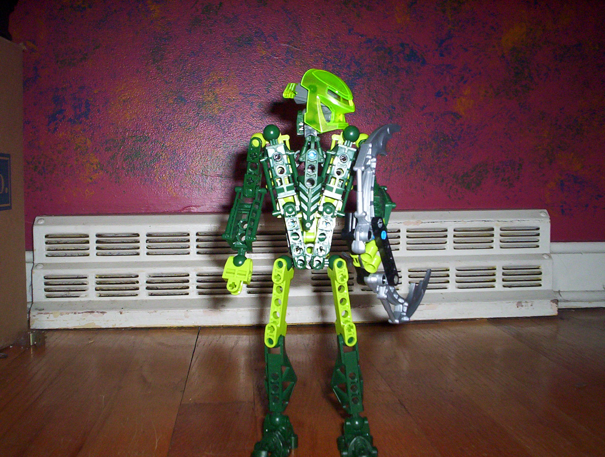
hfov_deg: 48.9
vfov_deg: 37.9
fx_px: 666
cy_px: 228
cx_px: 302
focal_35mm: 38
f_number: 4.5
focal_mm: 4.99
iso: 140
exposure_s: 1/60
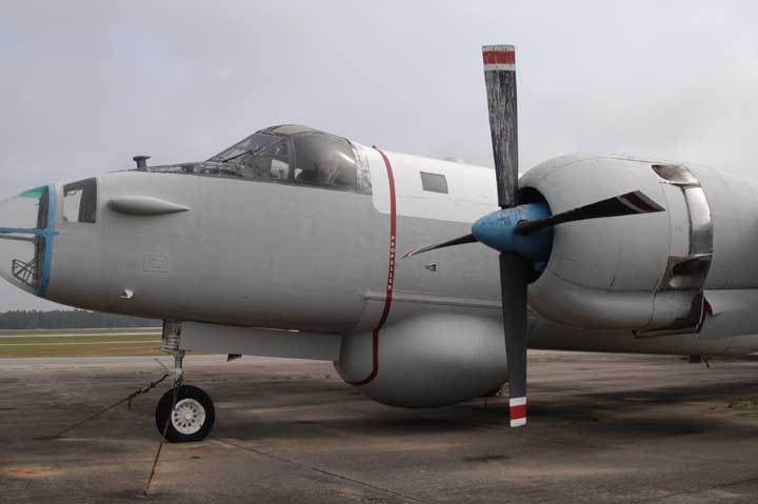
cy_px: 255
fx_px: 842
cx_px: 354
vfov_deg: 33.4
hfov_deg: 48.5
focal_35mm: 40
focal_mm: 24
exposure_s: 1/500
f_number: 11
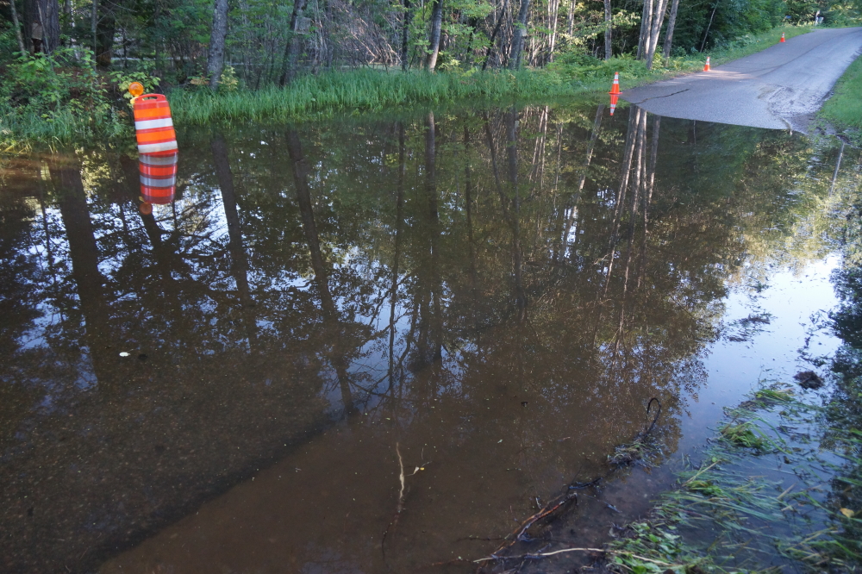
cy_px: 287
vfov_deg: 47.9
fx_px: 646
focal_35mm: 27
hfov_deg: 67.4
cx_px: 431
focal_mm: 18
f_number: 4
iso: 1000
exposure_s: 1/60
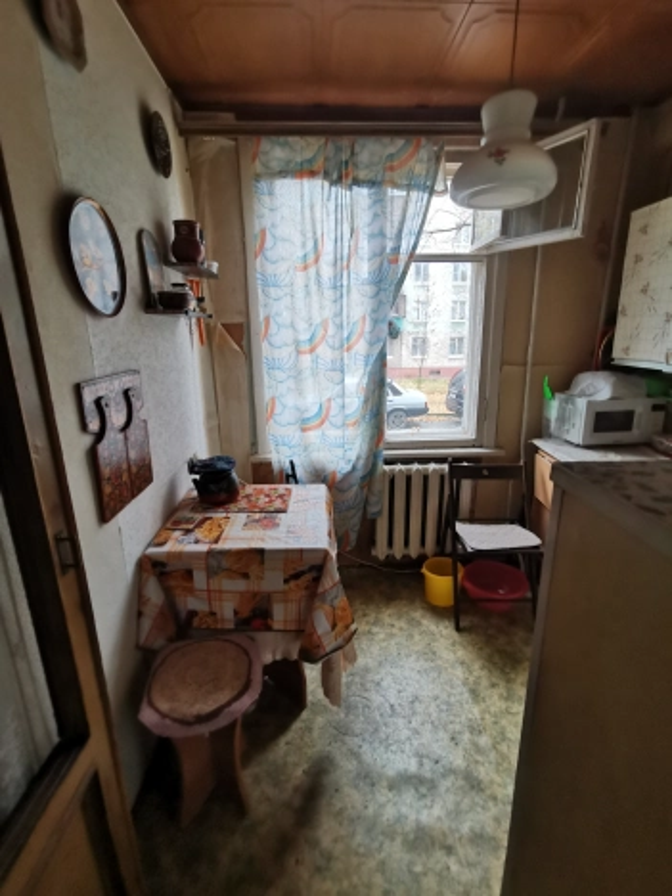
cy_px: 448
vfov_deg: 91.0
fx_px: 440
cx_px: 336
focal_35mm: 17
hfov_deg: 74.7
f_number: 2.2
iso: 200
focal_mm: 2.23
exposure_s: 1/50
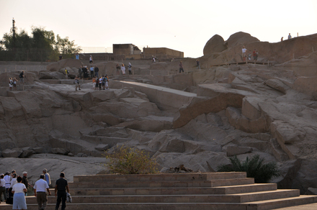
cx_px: 158
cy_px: 105
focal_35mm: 128
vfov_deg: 10.7
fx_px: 1121
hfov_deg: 16.1
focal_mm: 85
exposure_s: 1/500
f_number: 11
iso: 200
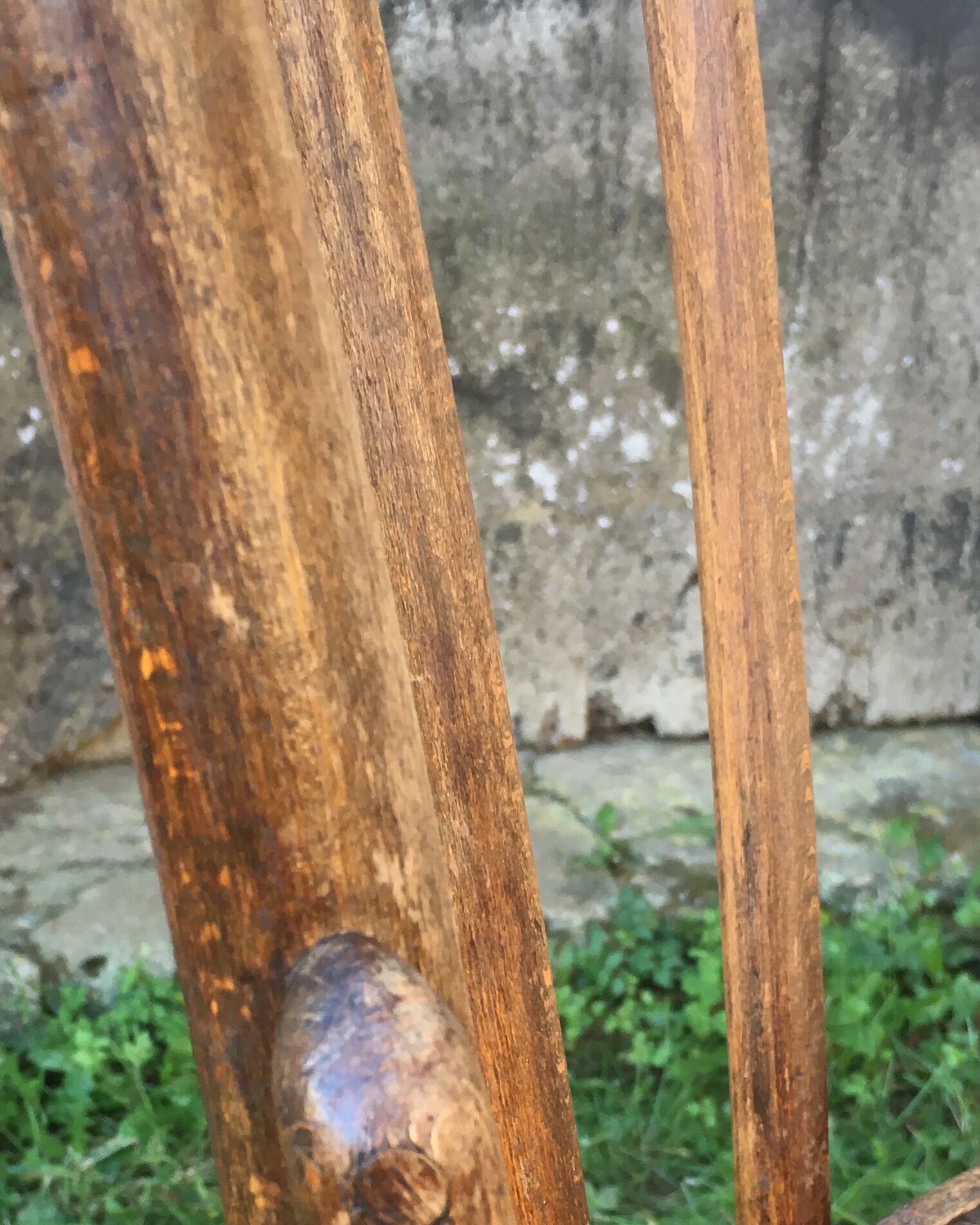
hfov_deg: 25.4
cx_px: 510
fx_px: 2175
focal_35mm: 60
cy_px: 978
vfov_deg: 30.7
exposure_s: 1/33
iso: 25
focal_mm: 4.15
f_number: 2.2
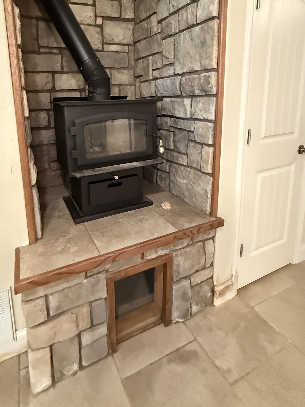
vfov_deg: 82.0
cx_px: 110
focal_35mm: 19
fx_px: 223
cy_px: 137
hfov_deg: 67.4
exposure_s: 1/44
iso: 1250
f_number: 2.2
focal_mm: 2.22
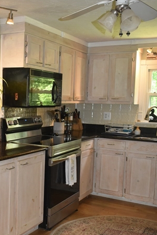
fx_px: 301
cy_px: 135
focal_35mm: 46
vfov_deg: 42.6
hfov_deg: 28.9
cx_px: 43
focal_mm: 18
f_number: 4.5
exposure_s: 1/80
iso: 800
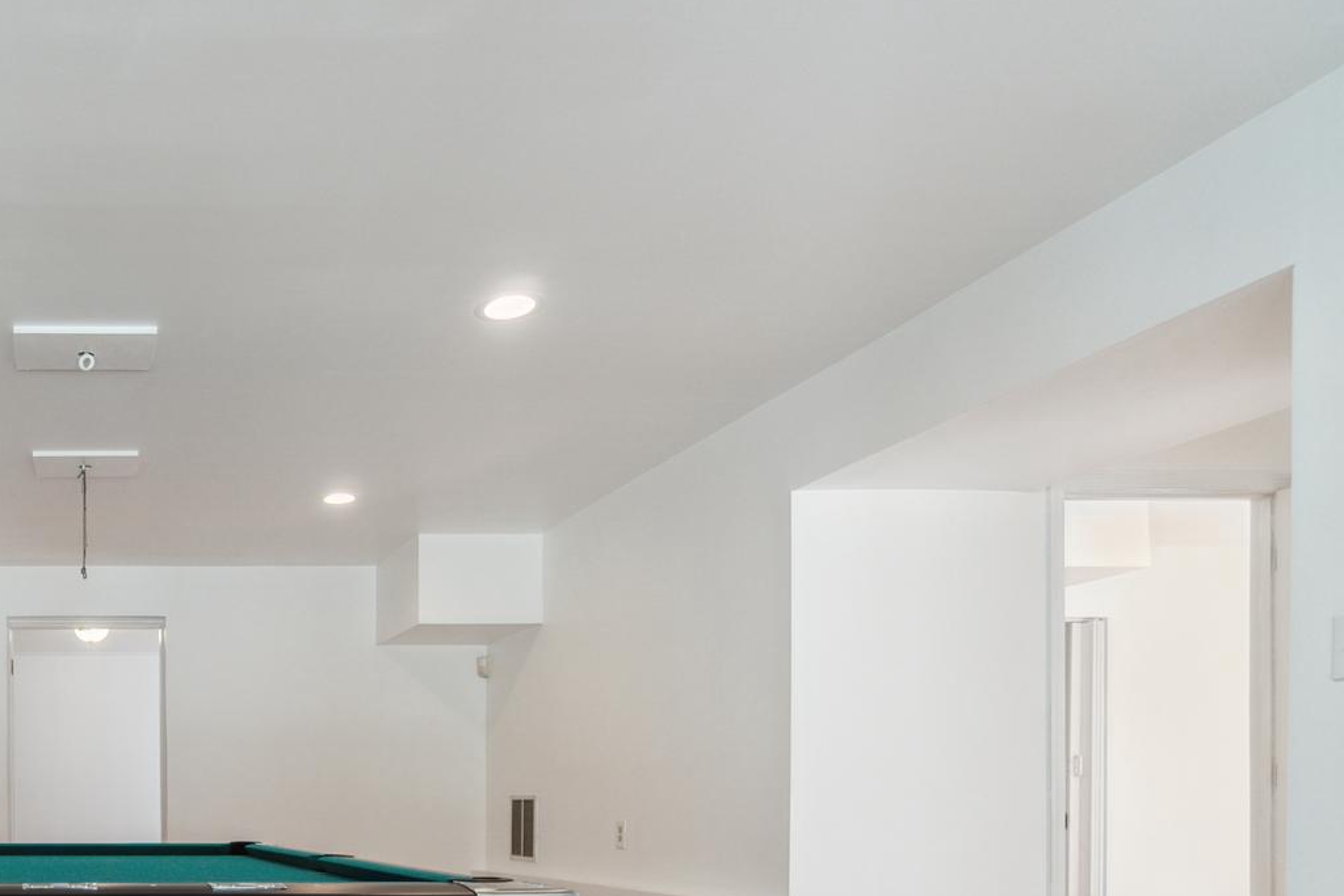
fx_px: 1120
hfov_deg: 53.3
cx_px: 106
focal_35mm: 30
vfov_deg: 39.9
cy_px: 834
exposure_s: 1/30
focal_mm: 10
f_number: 4
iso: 100
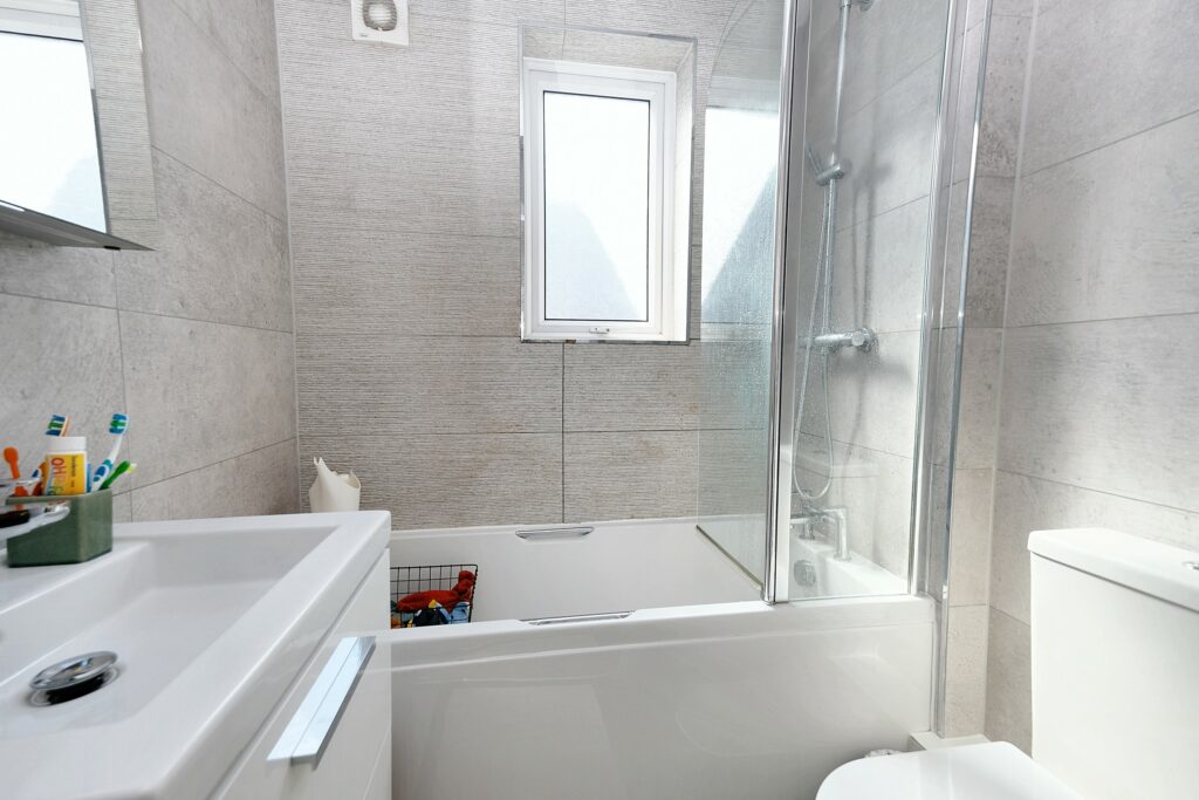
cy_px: 400
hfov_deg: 100.4
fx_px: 500
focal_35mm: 15
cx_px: 600
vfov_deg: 77.3
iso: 200
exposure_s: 1/70
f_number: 4
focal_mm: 10
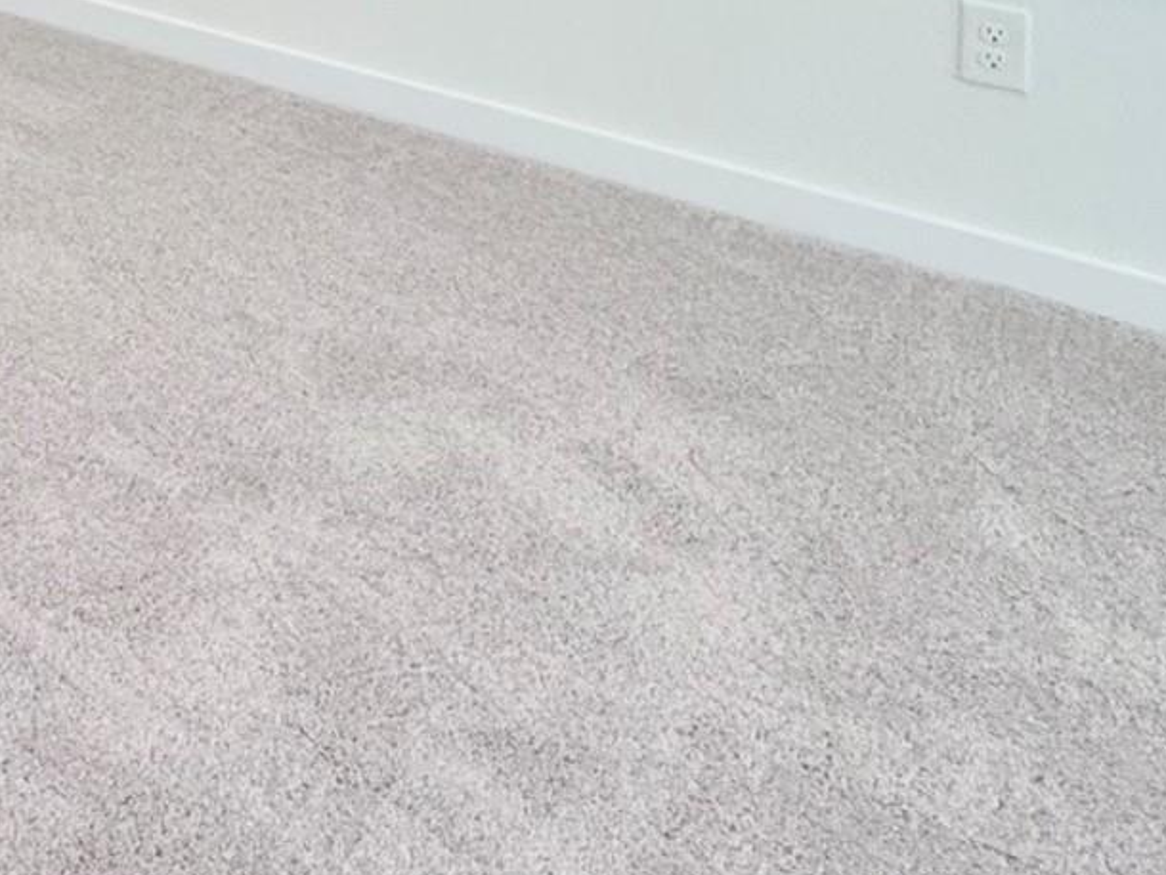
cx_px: -321
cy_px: -474
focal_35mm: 47
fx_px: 1584
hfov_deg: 31.7
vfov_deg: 23.8
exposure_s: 1/120
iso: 100
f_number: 2.2
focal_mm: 2.22
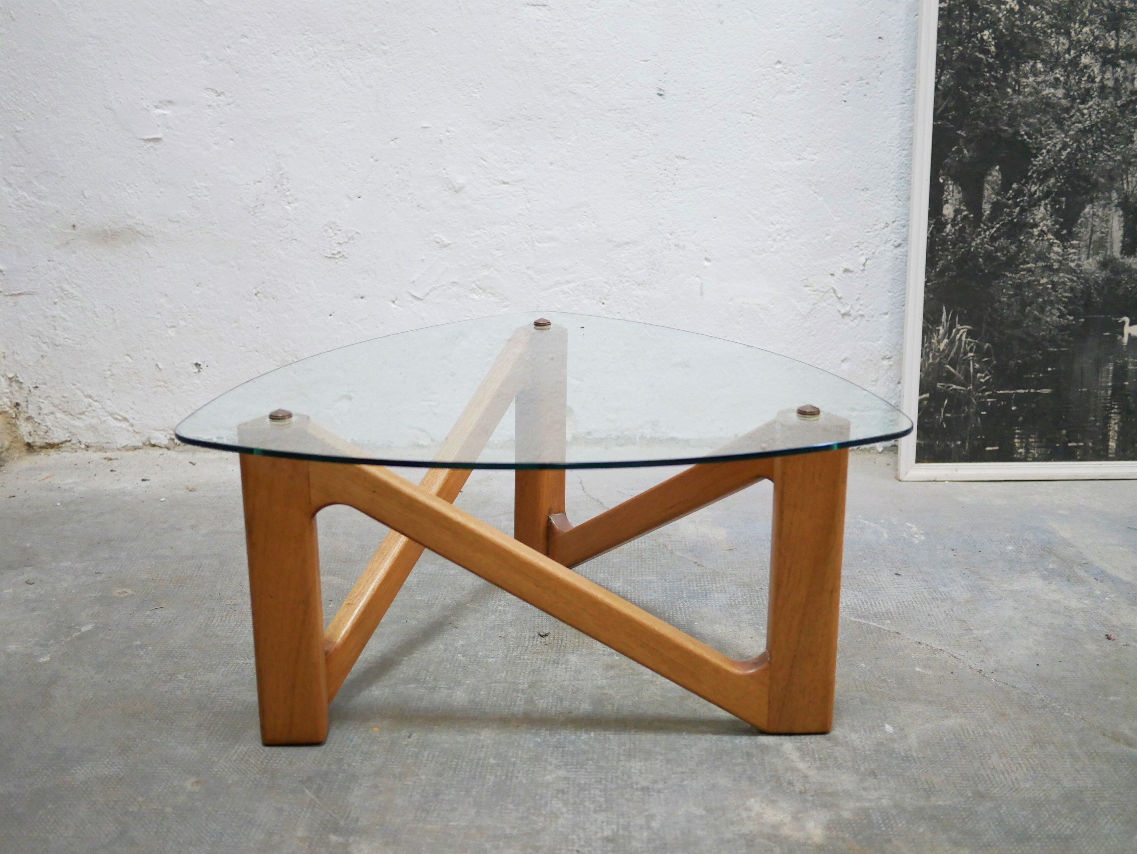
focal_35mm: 40
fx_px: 1314
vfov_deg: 36.0
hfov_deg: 46.8
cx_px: 568
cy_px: 427
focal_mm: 20
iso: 1600
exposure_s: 1/60
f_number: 1.7
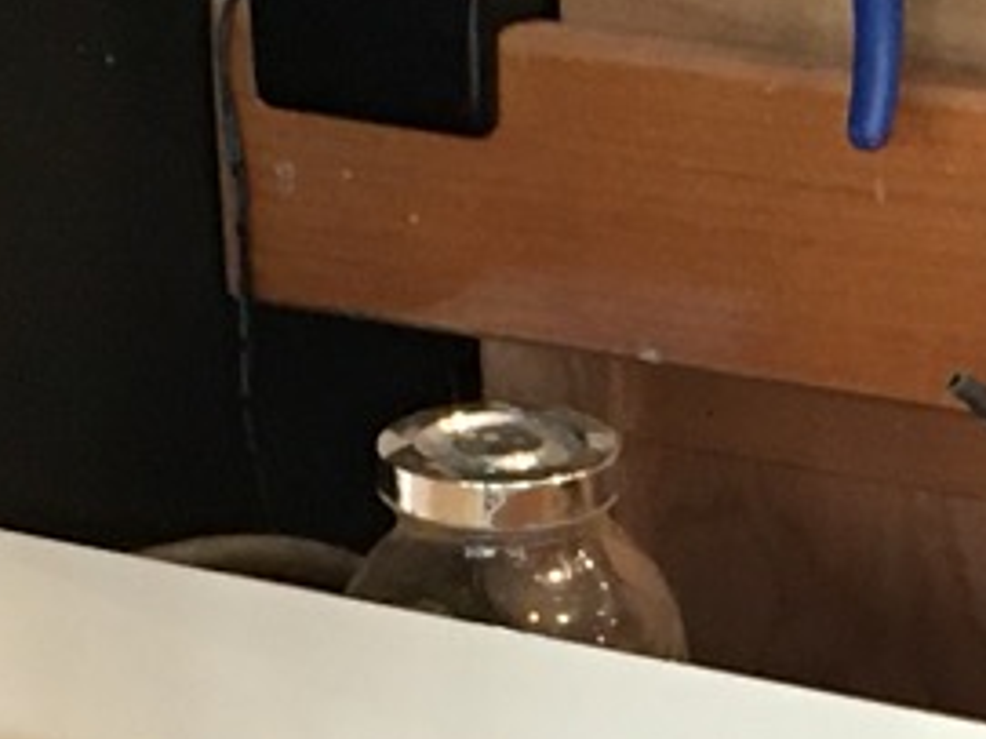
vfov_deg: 6.7
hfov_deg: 8.9
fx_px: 6235
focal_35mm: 219
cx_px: 1208
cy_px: 965
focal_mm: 4.15
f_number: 2.2
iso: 64
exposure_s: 1/15
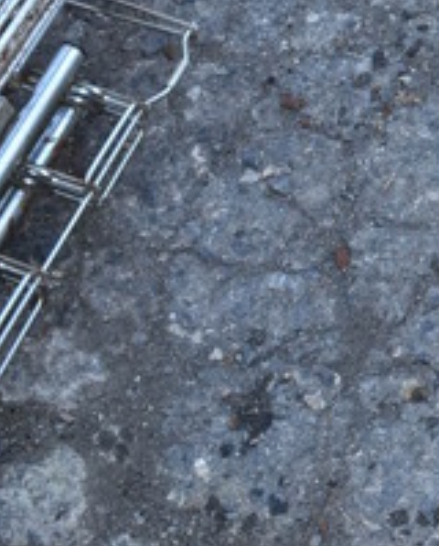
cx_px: 818
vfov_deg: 14.7
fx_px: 2089
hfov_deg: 11.1
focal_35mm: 129
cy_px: 18
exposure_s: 1/125
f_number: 5.6
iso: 200
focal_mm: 20
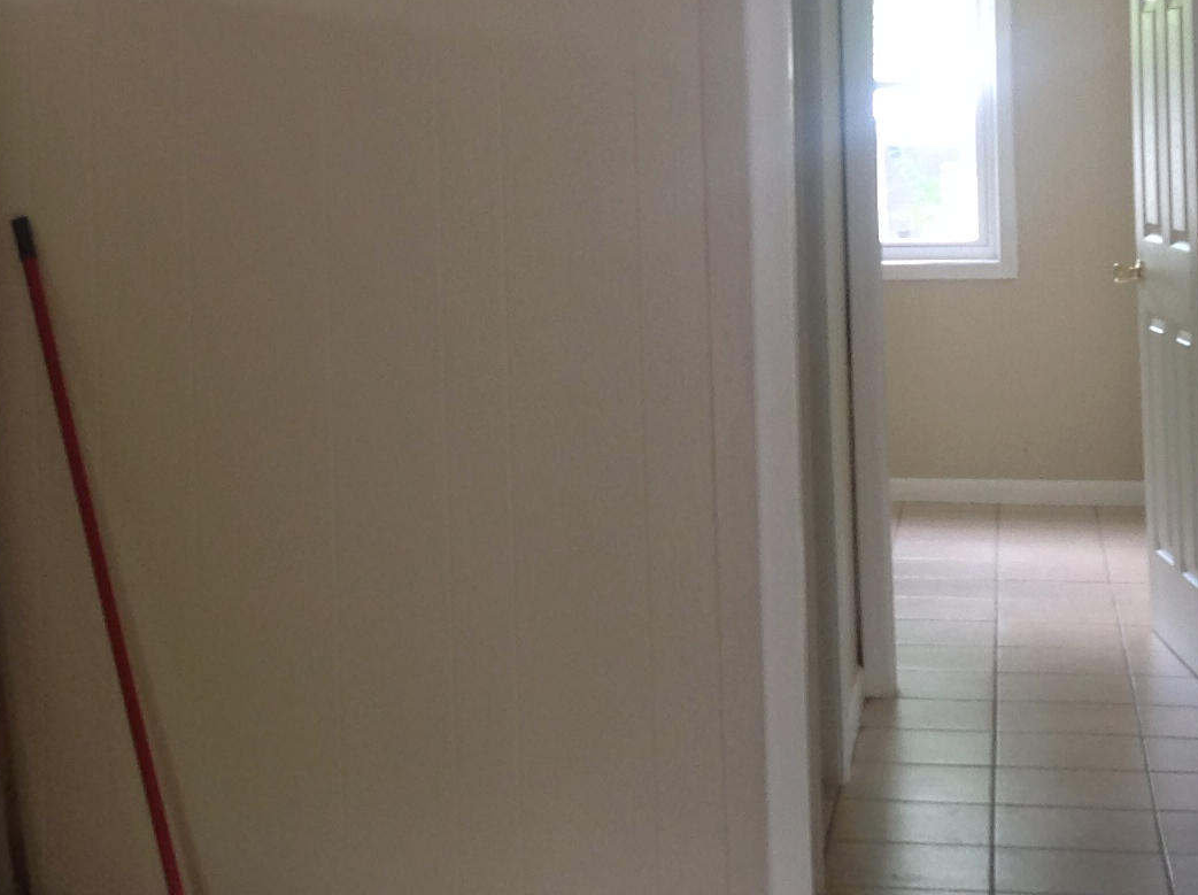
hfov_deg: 22.4
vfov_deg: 16.8
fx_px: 3006
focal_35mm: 87
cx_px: 387
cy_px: 132
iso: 64
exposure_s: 1/20
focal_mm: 4.28
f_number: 2.4
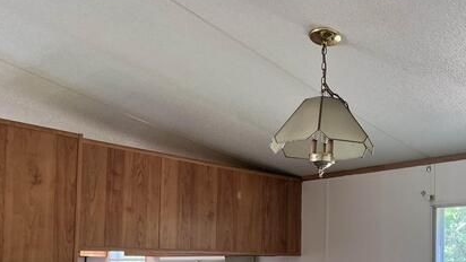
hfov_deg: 46.1
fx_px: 544
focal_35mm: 44
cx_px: 285
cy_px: 239
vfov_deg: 26.2
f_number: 1.6
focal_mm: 5.1
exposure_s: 1/105
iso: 125
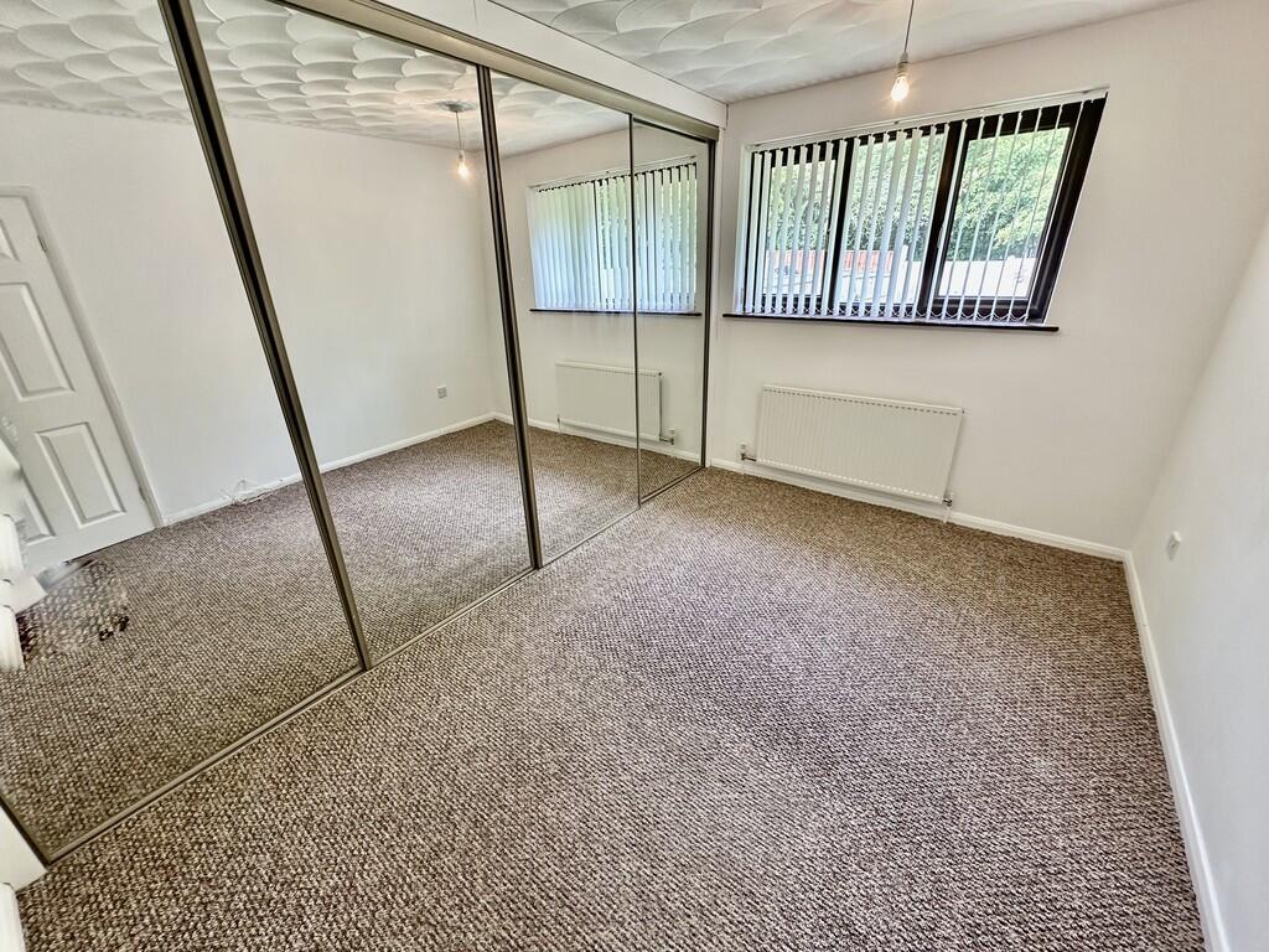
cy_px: 476
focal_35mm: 14
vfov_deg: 85.7
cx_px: 634
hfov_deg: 102.1
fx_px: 513
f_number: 2.2
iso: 160
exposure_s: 1/50
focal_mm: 2.22
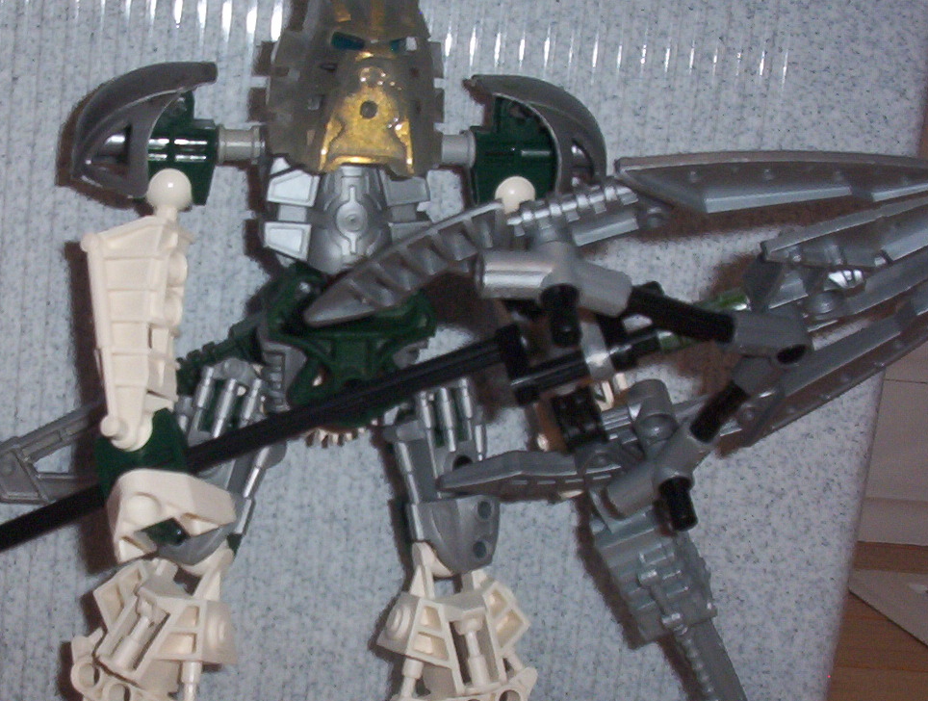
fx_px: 1774
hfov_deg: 29.1
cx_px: 308
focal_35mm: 66
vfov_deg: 22.3
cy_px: 430
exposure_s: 1/30
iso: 140
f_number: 4.5
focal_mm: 6
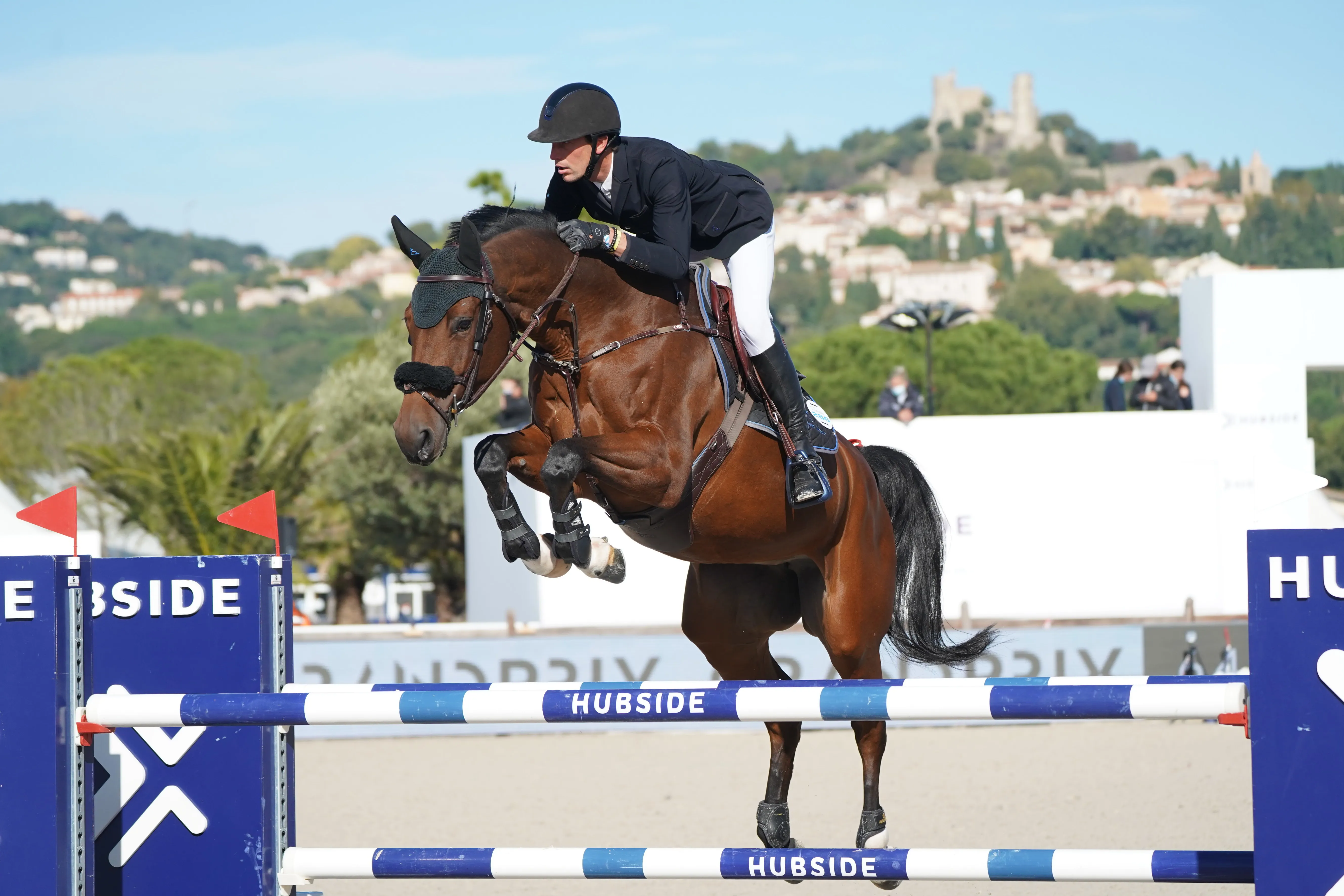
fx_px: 5973
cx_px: 672
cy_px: 448
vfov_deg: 8.6
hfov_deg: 12.8
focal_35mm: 160
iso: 640
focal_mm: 160
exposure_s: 1/2500
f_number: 5.6
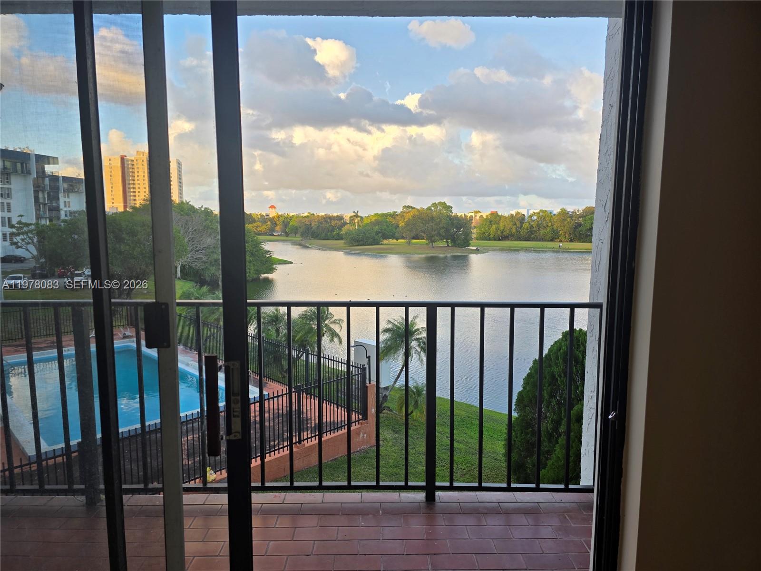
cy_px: 286
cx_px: 380
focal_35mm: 23
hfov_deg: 73.9
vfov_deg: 58.9
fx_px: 506
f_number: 1.7
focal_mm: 6.3
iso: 12
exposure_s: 1/121
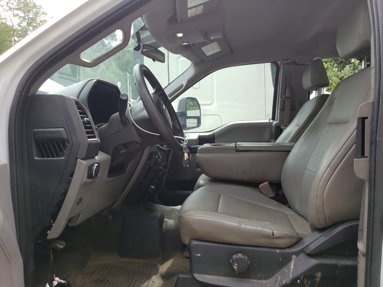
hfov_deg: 67.3
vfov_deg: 53.1
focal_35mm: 26
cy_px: 144
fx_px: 288
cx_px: 192
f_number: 1.5
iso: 50
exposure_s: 1/526
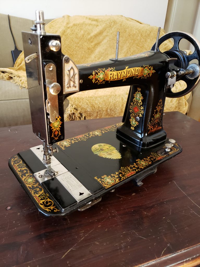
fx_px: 200
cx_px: 100
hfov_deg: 53.1
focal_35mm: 26
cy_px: 134
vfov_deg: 67.3
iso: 250
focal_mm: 4.3
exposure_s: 1/50
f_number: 1.5
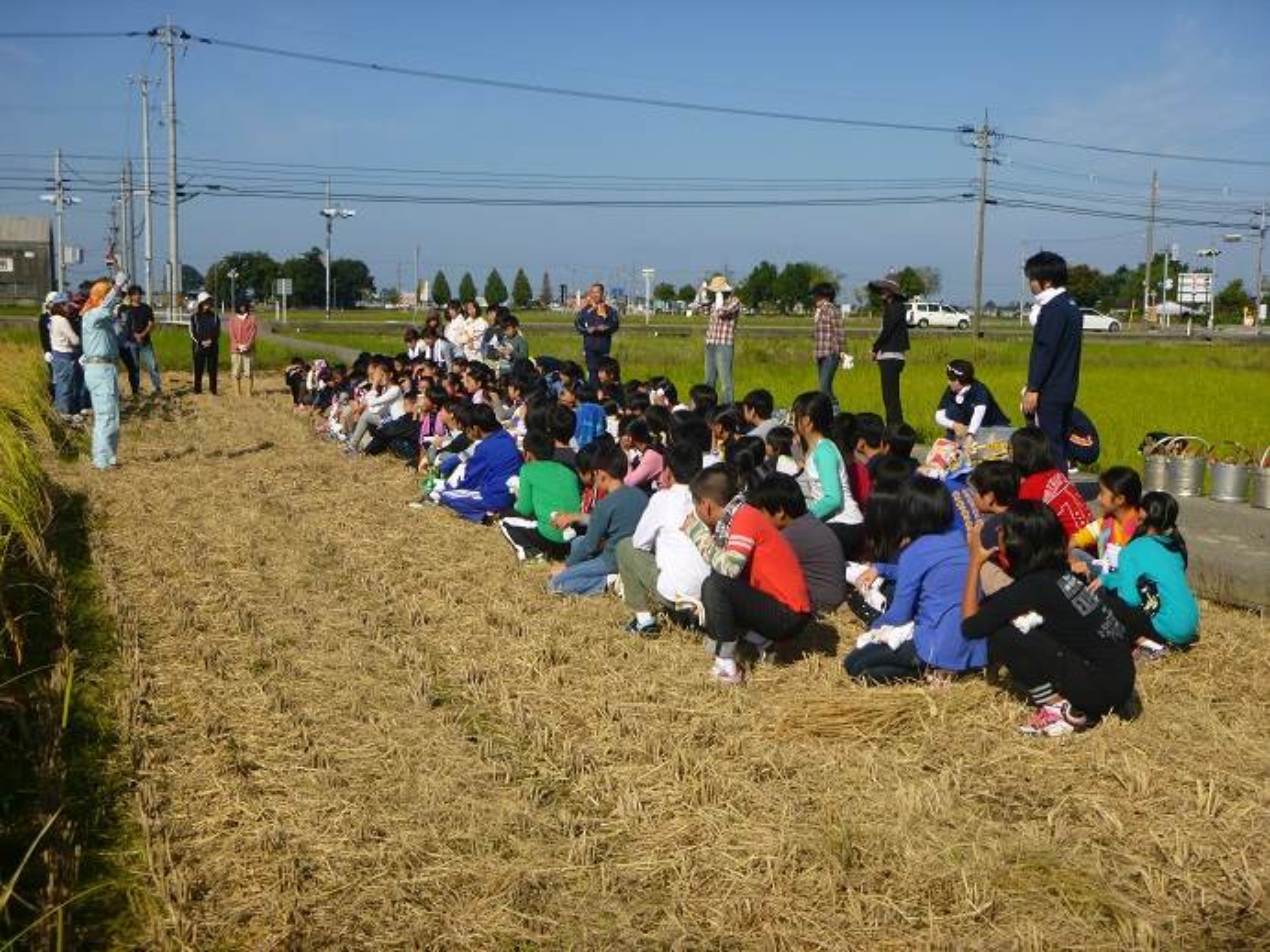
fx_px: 1724
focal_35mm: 47
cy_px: 476
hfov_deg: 40.4
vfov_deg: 30.9
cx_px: 635
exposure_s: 1/640
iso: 100
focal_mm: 8.4
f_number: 4.8
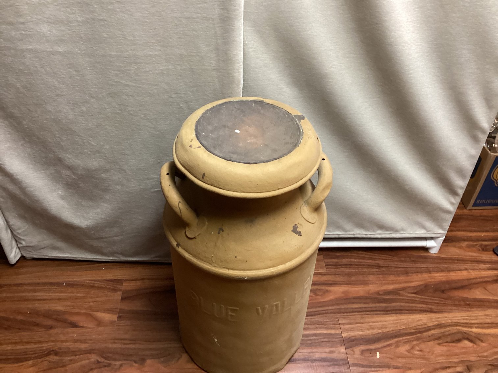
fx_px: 446
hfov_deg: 58.3
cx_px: 249
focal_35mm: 31
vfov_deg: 45.4
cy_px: 186
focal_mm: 3.3
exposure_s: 1/40
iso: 400
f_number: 2.4
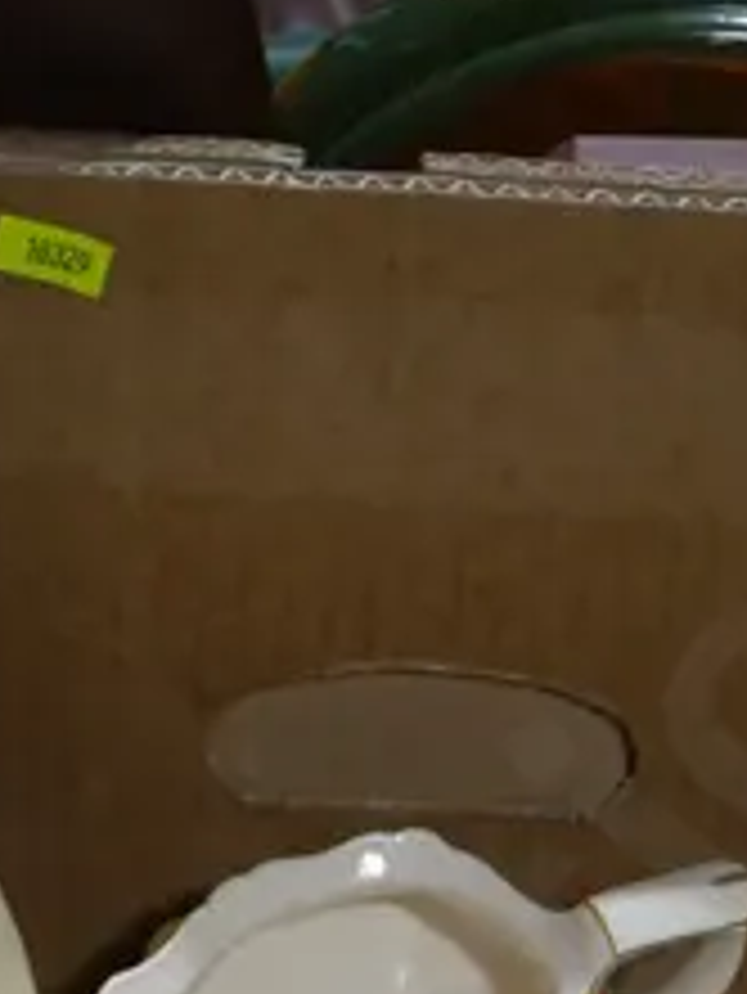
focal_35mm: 167
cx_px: 367
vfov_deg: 11.6
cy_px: 1241
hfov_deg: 8.9
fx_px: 4800
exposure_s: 1/100
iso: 200
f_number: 4
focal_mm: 18
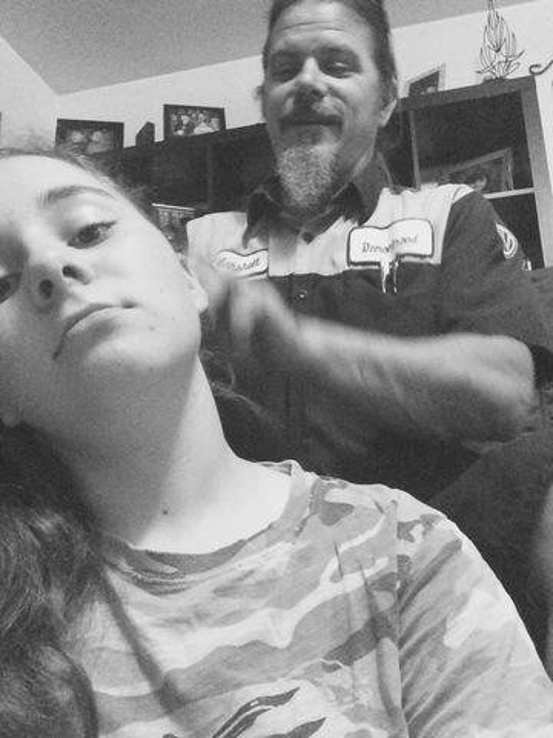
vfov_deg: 58.4
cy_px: 369
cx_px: 276
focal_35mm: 31
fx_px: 660
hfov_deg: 45.4
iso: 1250
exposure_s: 1/15
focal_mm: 2.15
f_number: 2.4
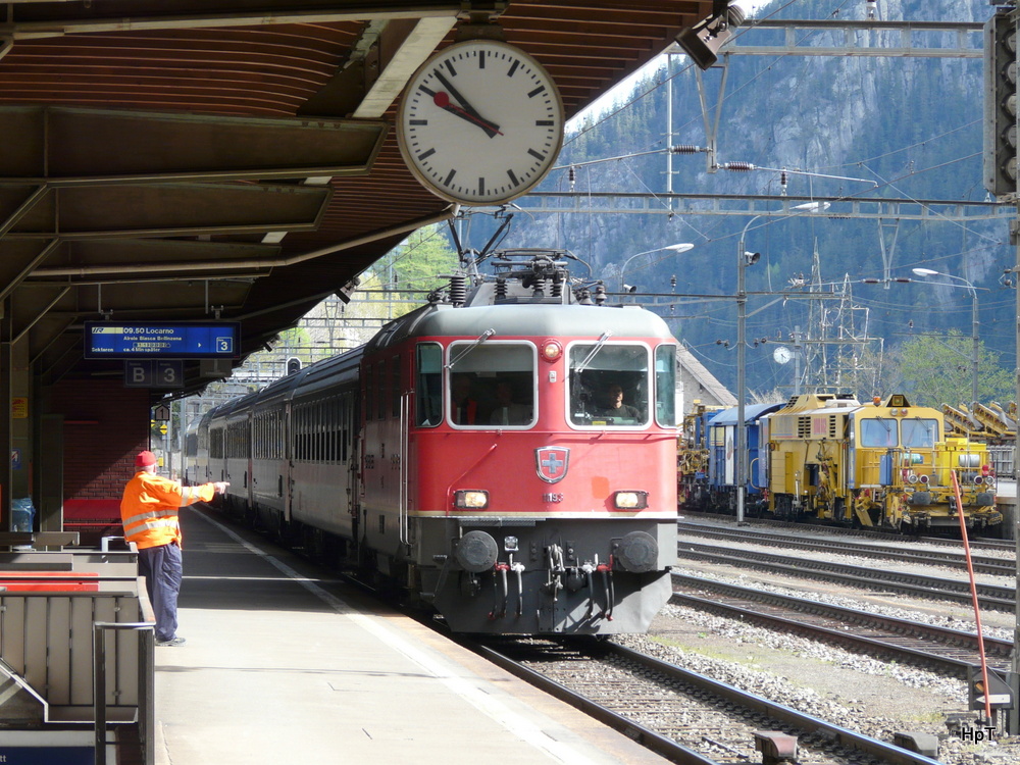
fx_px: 4950
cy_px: 382
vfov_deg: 8.8
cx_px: 510
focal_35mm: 168
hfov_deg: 11.8
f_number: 4
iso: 100
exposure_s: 1/160
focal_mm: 27.6
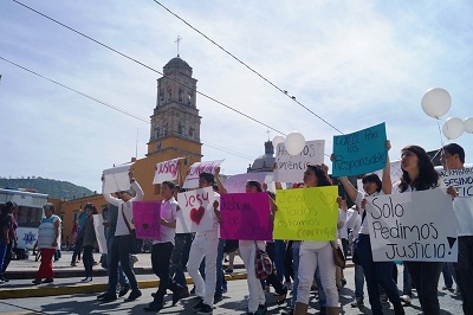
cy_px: 158
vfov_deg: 47.9
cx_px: 236
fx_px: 354
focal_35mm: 27
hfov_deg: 67.4
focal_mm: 18
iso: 100
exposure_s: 1/250
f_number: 13
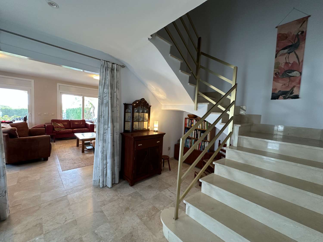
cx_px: 162
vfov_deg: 85.7
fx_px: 131
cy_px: 121
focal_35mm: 14
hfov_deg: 102.1
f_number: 2.2
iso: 160
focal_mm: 2.22
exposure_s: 1/50
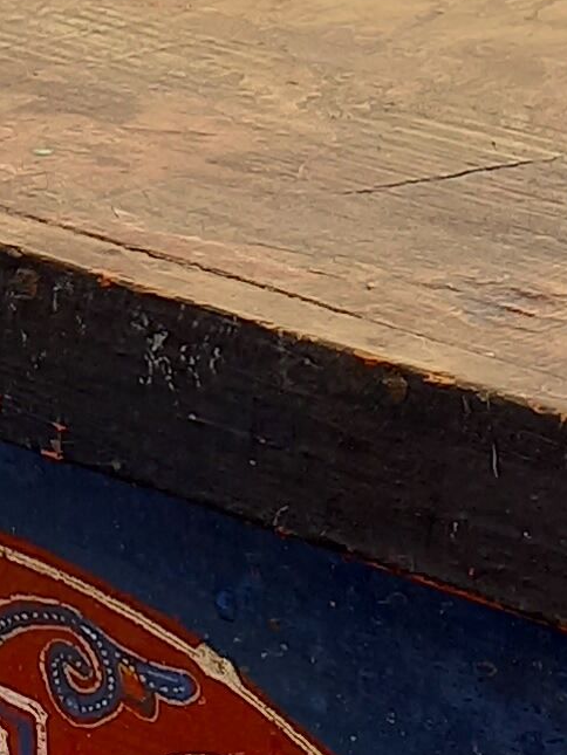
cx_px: 538
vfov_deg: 12.0
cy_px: 1219
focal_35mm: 155
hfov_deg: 9.5
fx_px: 3384
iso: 50
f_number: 1.8
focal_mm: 4.65
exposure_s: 1/176
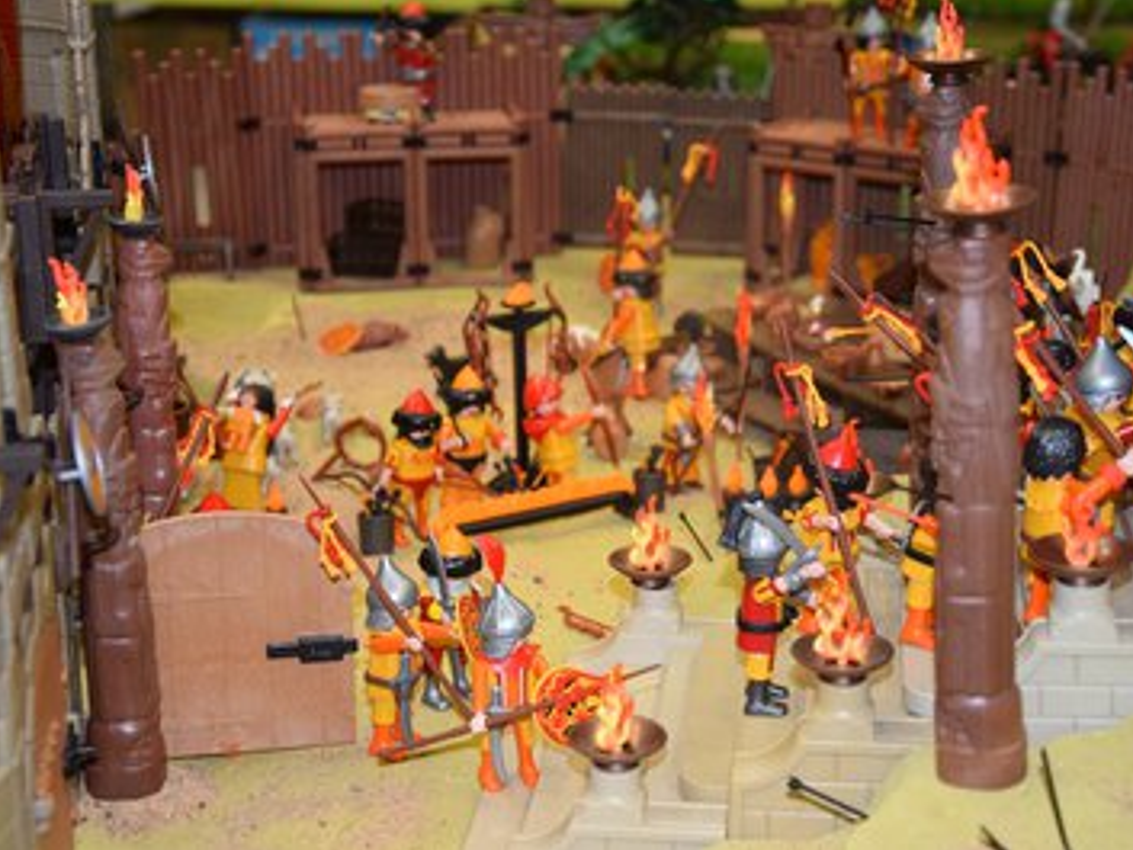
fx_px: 2408
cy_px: 425
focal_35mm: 74
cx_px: 626
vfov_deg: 20.0
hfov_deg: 26.5
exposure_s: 1/60
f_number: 4.8
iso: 800
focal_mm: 45
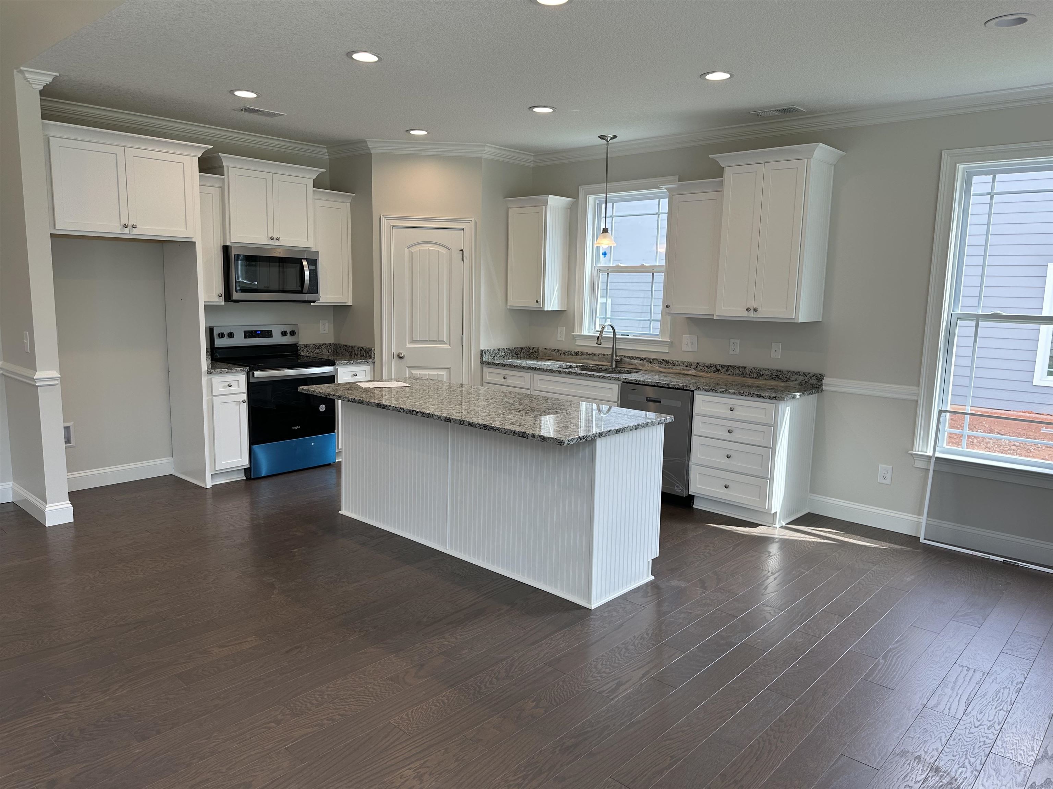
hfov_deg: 71.6
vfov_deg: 56.8
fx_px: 730
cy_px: 394
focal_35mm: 24
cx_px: 526
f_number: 1.78
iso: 64
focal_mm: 6.86
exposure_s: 1/235
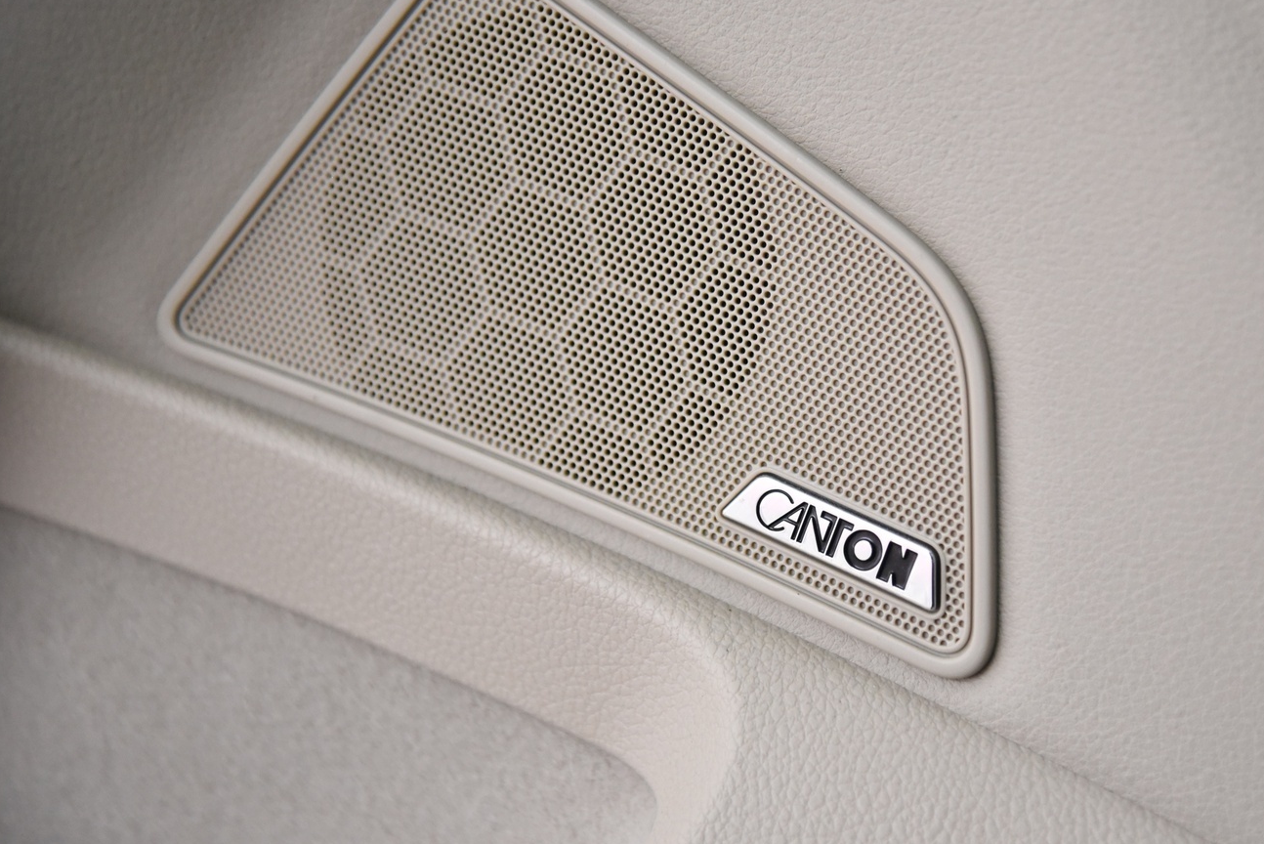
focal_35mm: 115
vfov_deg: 11.9
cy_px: 422
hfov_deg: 17.8
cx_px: 756
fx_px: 4039
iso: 4000
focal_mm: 92
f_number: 4
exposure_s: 1/60
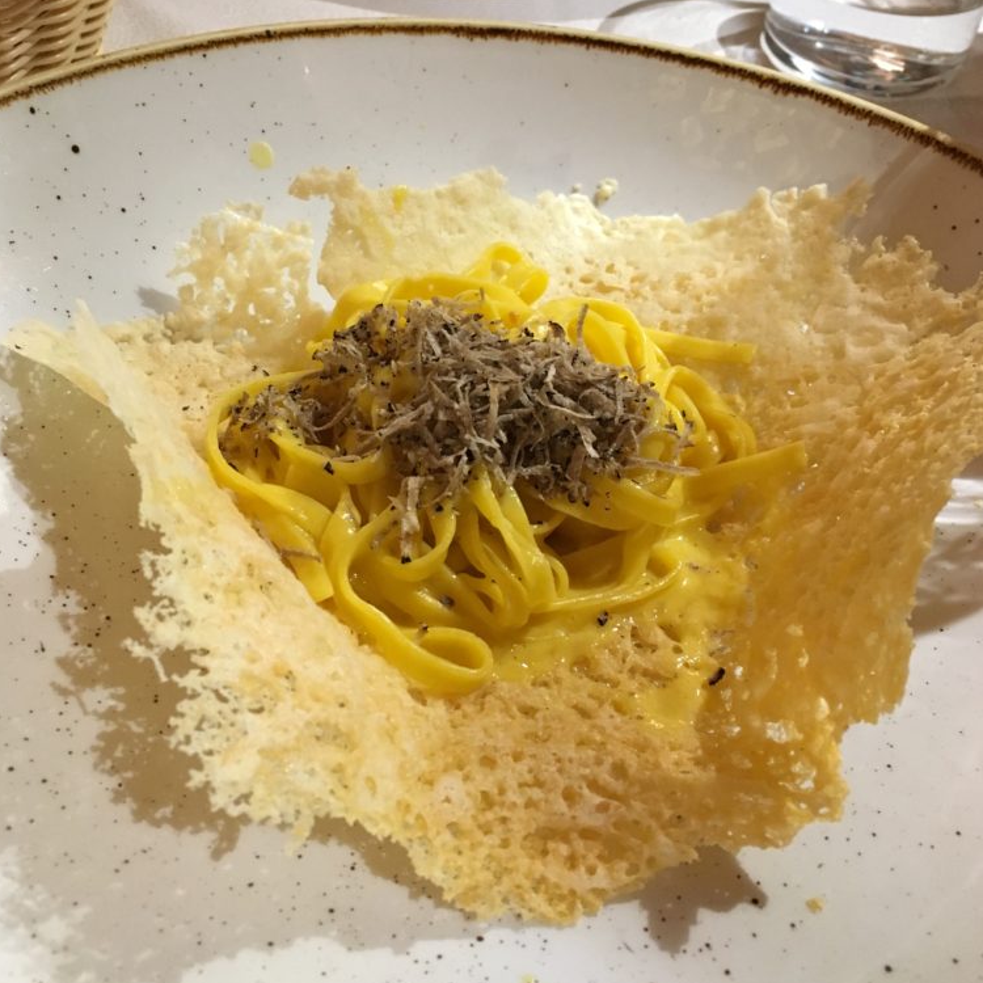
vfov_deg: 47.0
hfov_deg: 47.2
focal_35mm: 35
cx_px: 490
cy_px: 395
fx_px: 1124
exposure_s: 1/33
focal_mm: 4.15
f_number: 2.2
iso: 200
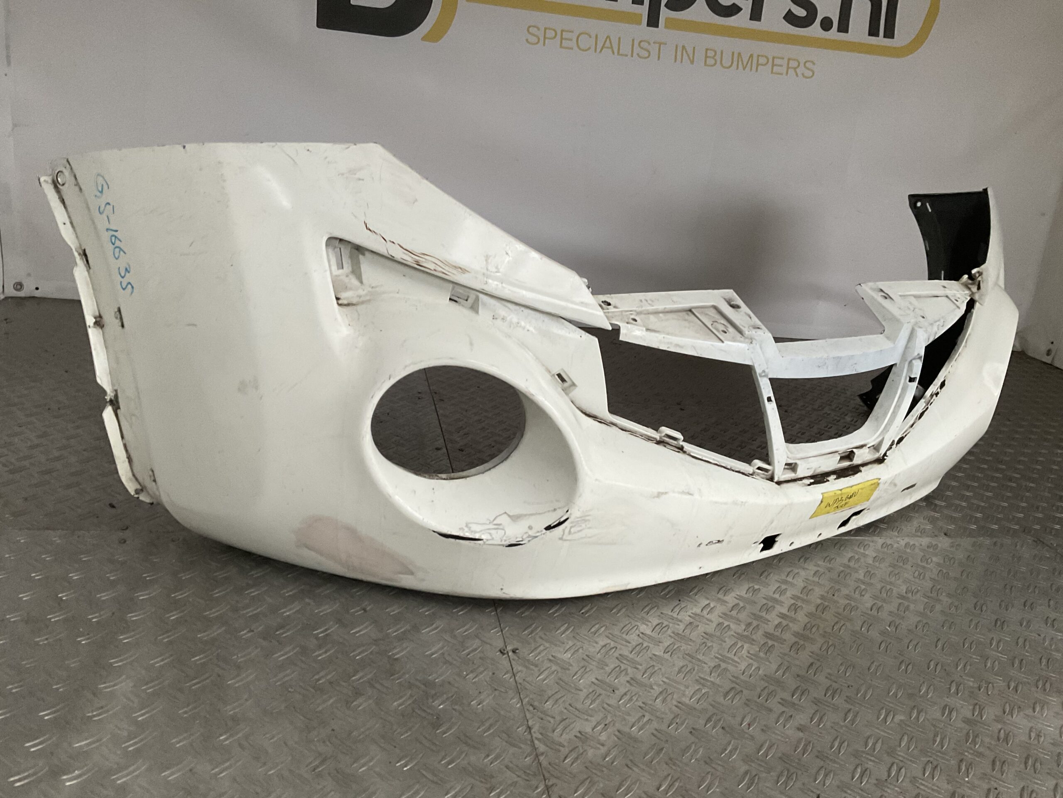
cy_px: 399
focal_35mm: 29
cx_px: 532
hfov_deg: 61.7
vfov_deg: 48.2
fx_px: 891
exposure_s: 1/60
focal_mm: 3
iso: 200
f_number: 1.8
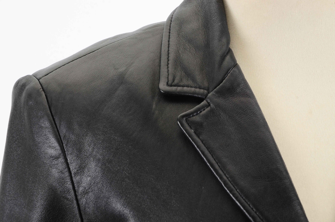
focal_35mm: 158
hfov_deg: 13.1
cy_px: 111
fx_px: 1463
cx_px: 168
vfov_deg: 8.7
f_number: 13
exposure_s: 1/60
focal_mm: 105
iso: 400
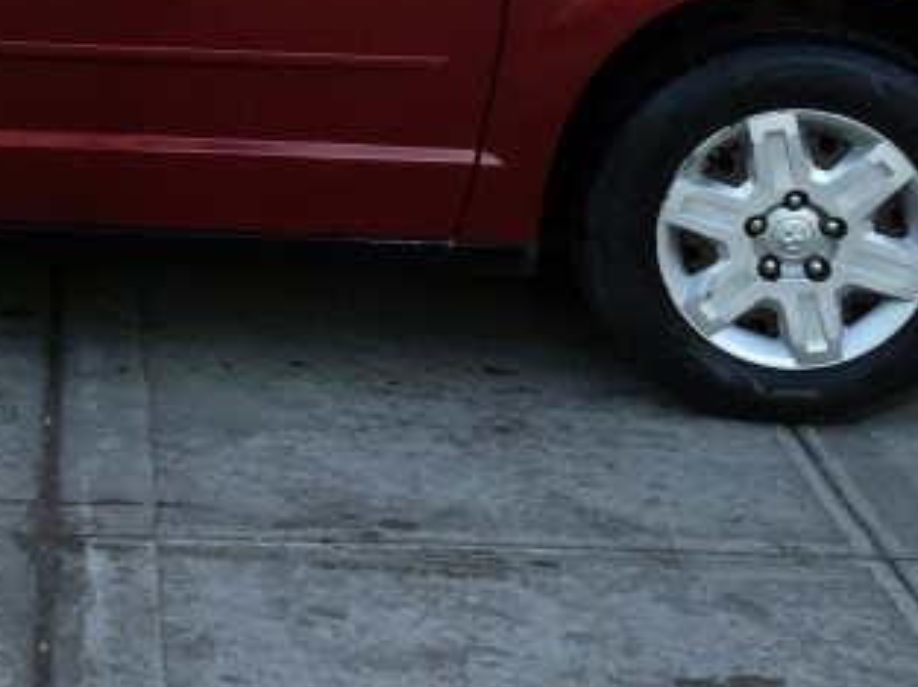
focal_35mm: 95
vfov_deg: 15.1
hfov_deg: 19.9
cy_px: -112
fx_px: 2516
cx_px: -67
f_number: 2.2
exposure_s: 1/120
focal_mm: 4.15
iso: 40
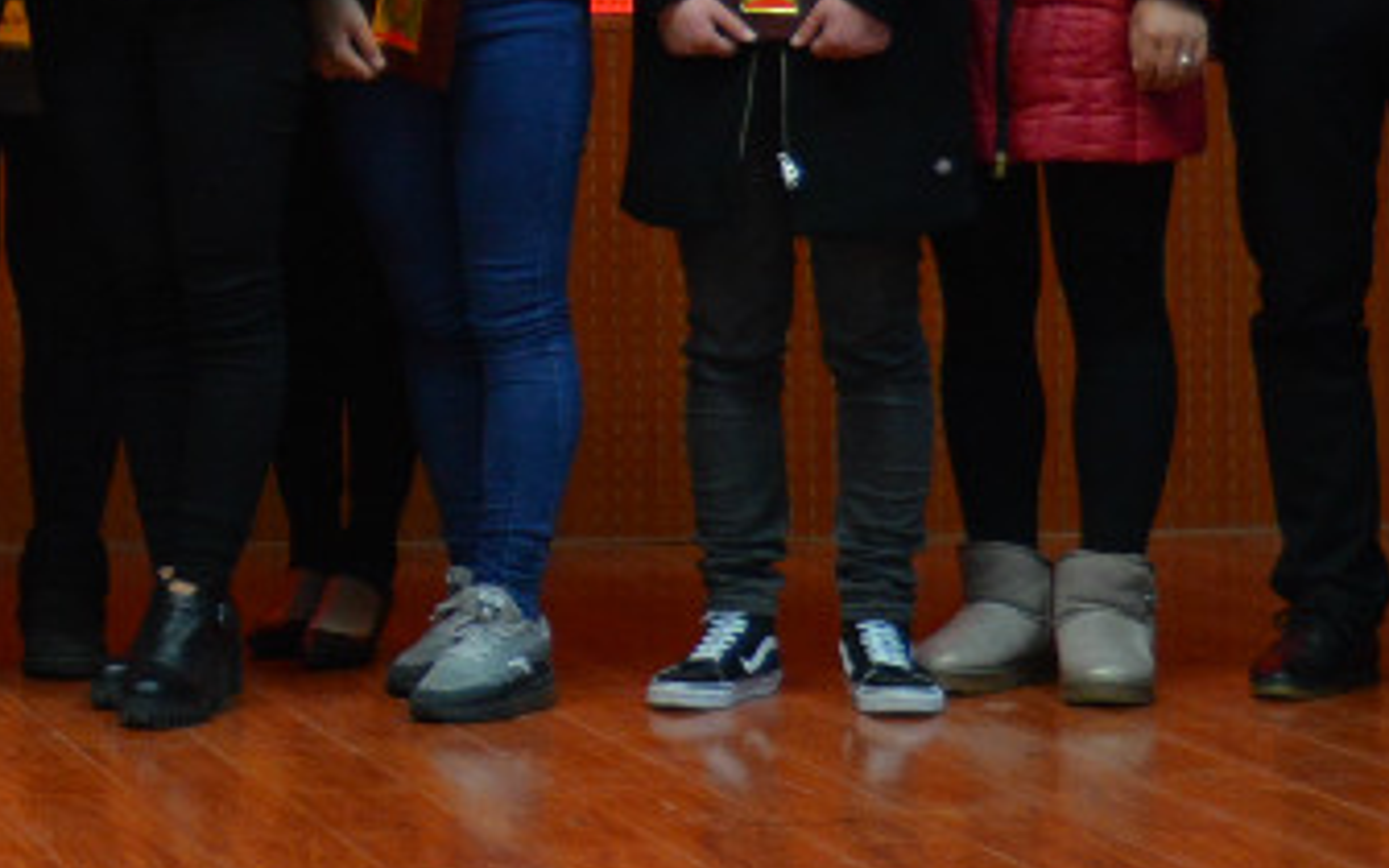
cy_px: -248
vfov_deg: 8.1
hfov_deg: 12.4
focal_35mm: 160
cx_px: -705
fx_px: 6057
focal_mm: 22
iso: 560
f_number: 3.8
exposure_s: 1/60
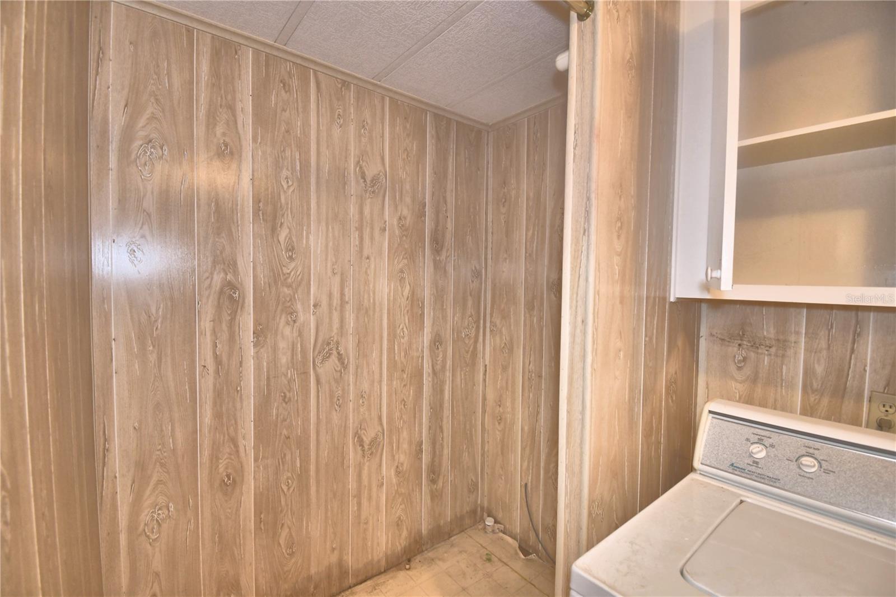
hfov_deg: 100.4
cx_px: 448
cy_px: 298
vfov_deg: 77.3
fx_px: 373
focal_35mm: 15
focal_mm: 10
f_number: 4.5
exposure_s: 1/30
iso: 720
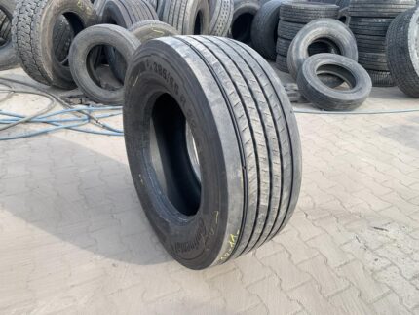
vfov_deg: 53.1
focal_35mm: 26
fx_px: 315
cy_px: 158
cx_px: 210
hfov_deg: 67.3
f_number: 1.8
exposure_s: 1/333
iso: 25
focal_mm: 4.25
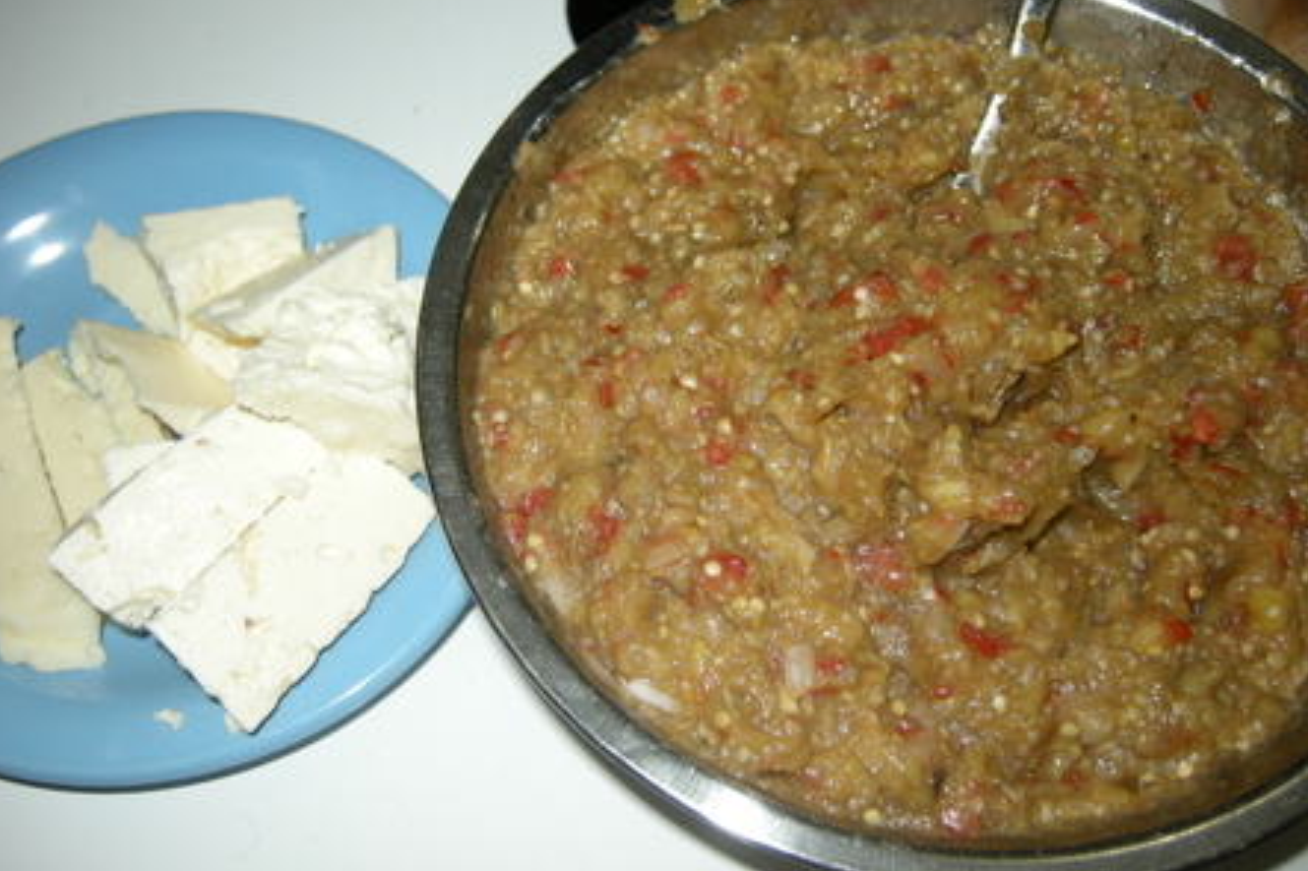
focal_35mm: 37
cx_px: 653
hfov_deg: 51.9
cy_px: 452
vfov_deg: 35.9
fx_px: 1344
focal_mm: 7.5
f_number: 2.7
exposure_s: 1/60
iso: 64
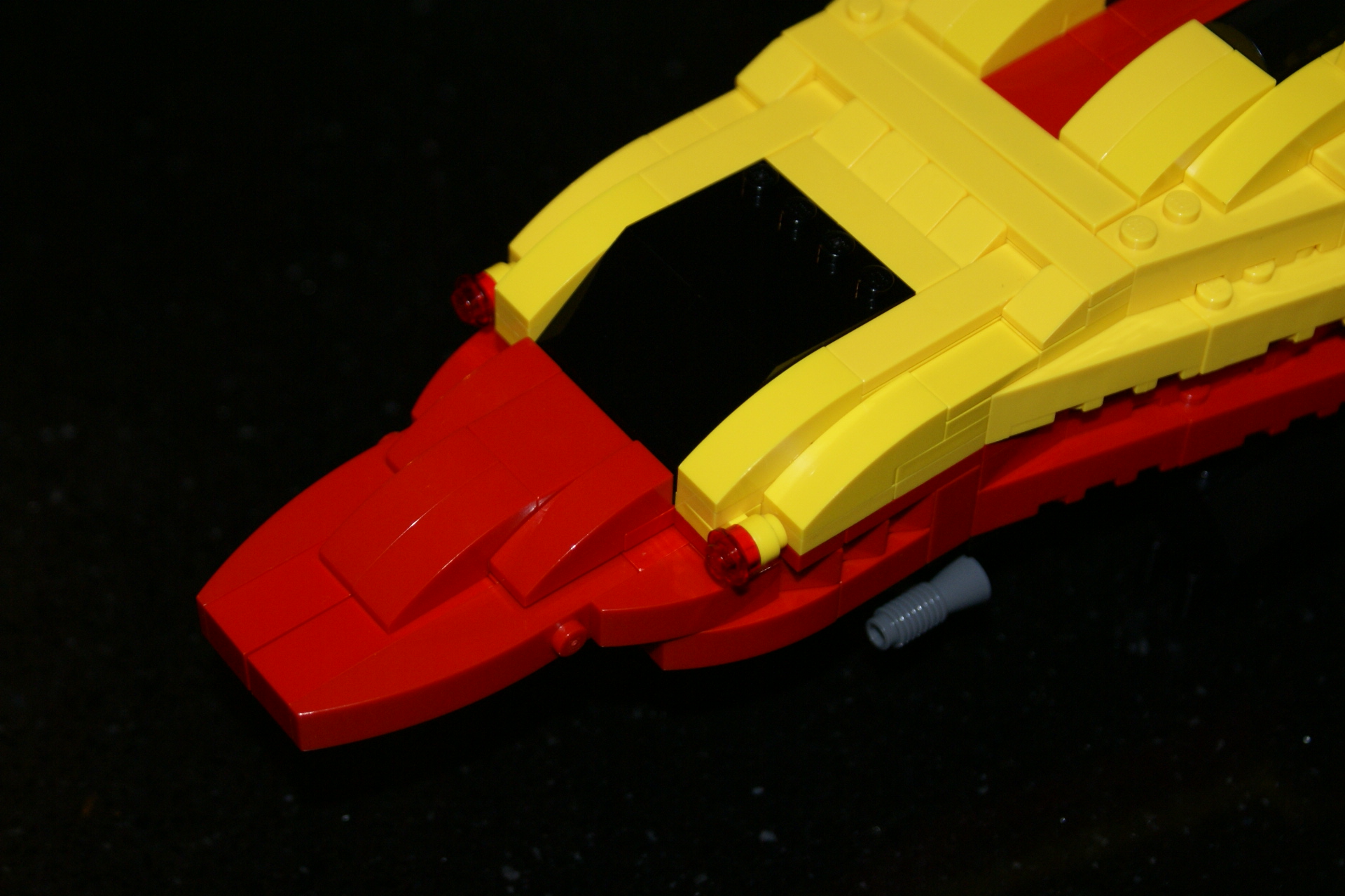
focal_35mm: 82
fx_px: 3082
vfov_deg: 16.6
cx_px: 672
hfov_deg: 24.6
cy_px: 448
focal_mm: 55
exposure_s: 1/80
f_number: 5.6
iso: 400
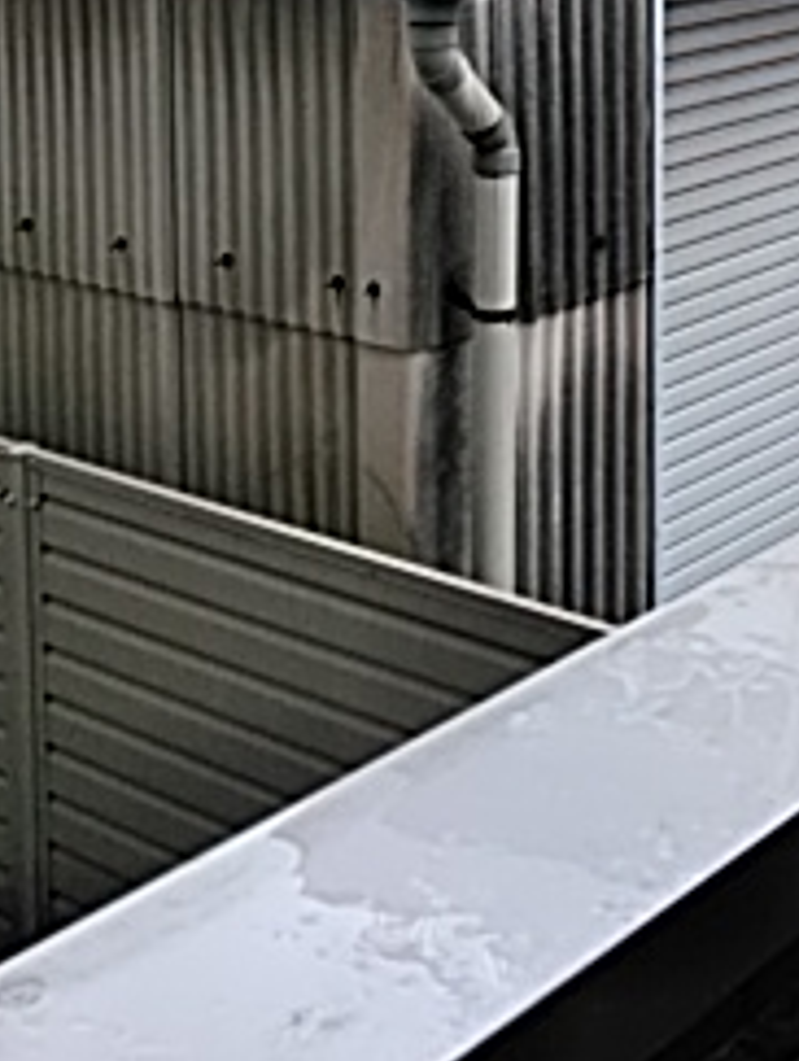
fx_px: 2179
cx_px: 939
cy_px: -118
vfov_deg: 25.3
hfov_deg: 19.6
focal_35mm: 71
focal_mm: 3.46
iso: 79
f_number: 2.2
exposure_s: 1/120
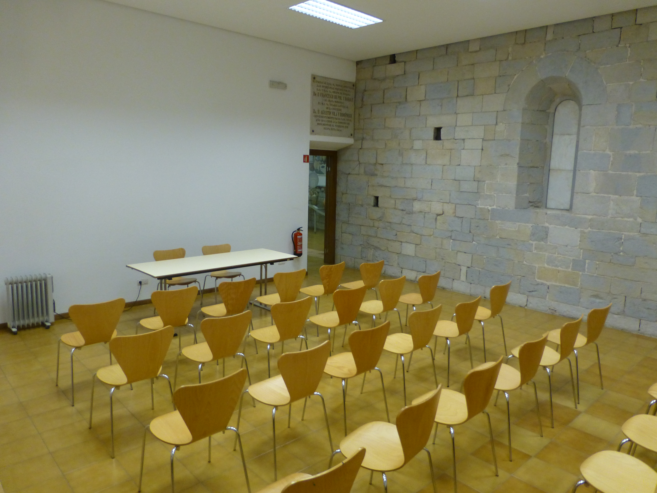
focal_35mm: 25
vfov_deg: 54.9
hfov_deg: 69.4
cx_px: 328
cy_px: 246
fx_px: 474
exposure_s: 1/60
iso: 320
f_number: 3.3
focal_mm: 4.3
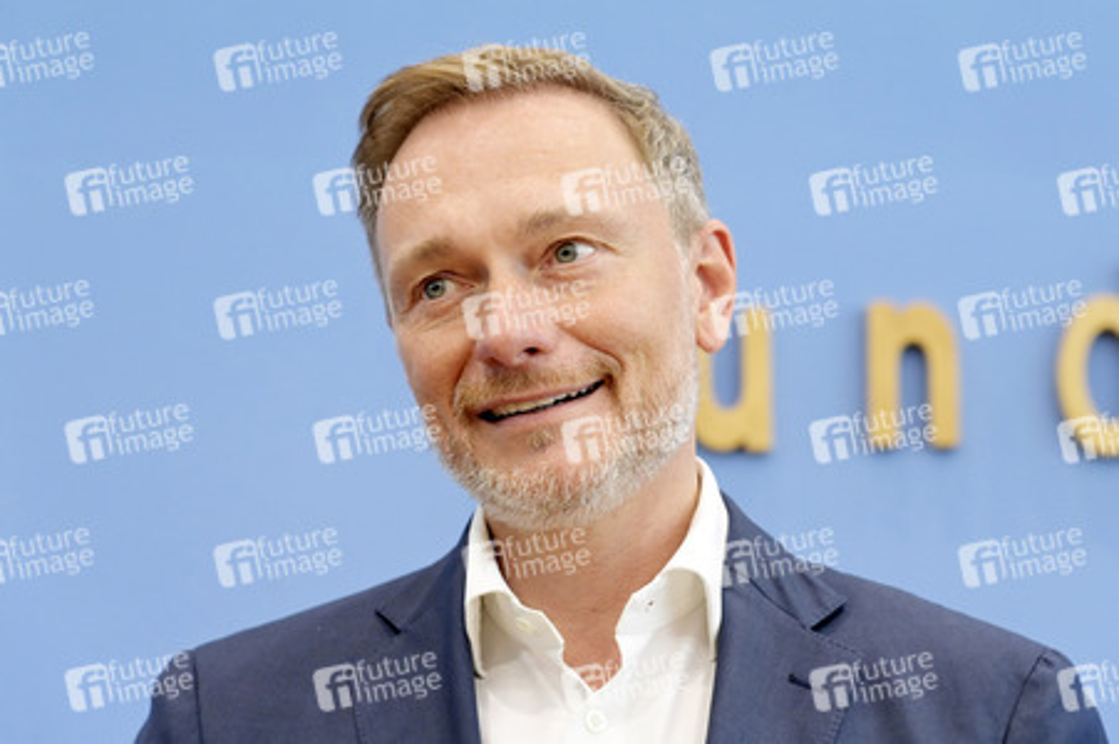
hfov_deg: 19.5
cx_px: 560
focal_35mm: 105
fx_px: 3261
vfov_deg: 13.0
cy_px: 372
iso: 5000
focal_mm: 105
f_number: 5
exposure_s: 1/500
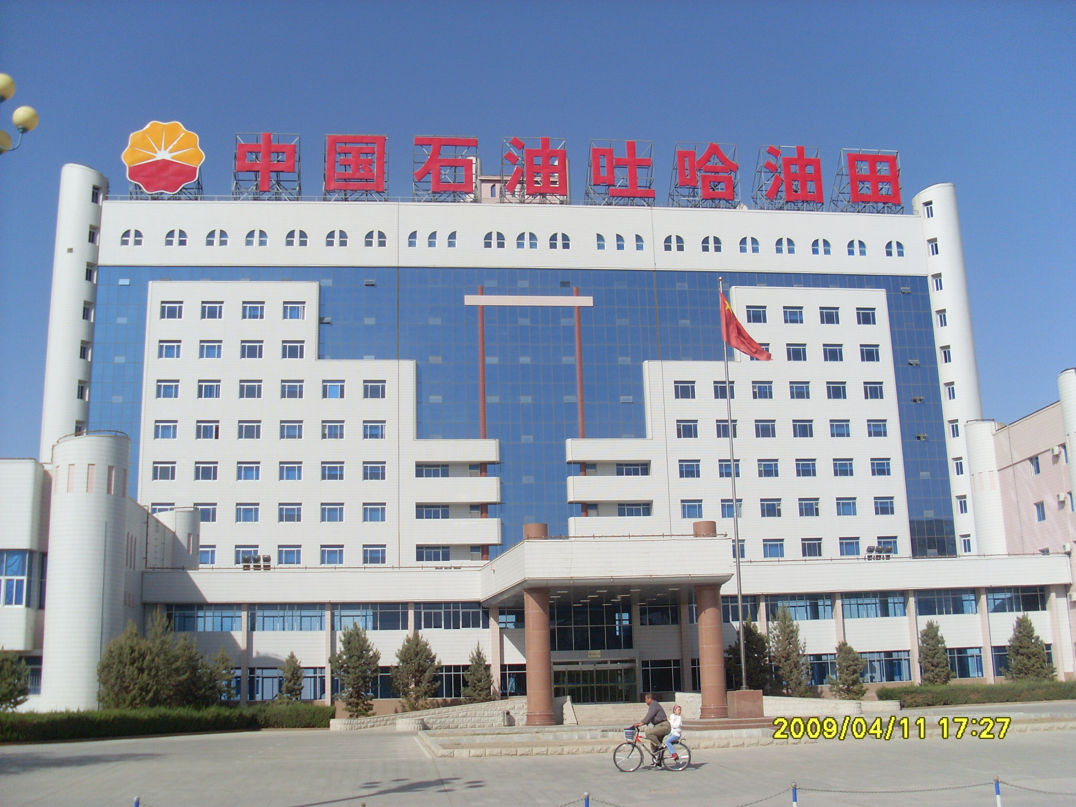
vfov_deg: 37.7
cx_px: 538
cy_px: 404
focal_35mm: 38
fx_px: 1181
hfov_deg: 49.0
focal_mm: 6.3
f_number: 7.7
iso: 80
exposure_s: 1/350
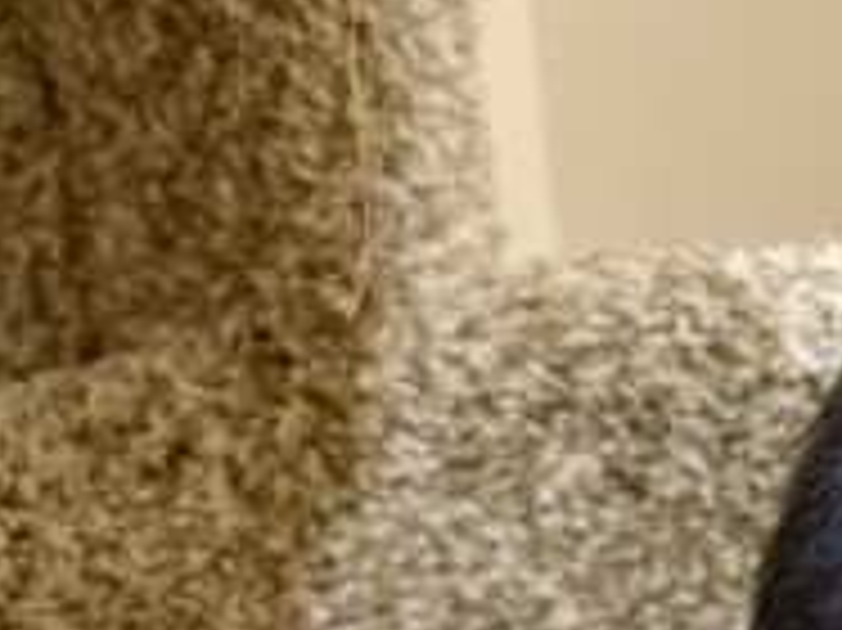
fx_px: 1993
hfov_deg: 20.8
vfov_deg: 17.9
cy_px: 418
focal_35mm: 82
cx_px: 1211
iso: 500
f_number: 1.78
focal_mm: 6.76
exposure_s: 1/60
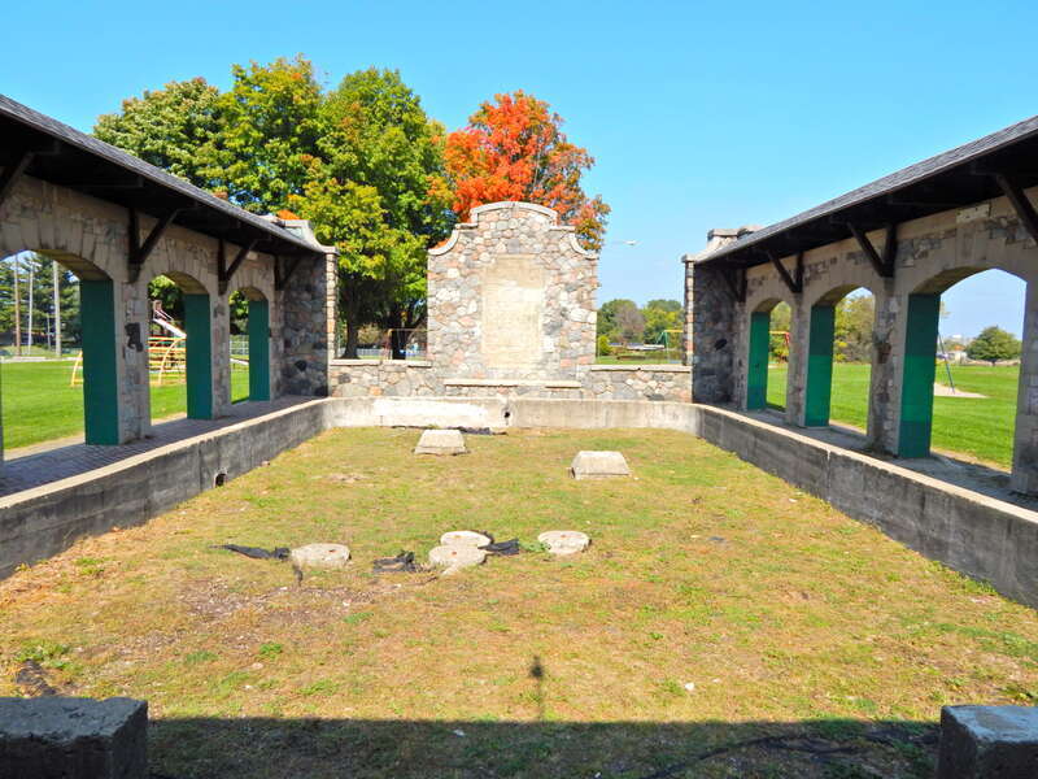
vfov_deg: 61.1
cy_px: 390
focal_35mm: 22
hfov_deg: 76.4
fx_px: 660
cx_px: 519
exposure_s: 1/400
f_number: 6
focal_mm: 4
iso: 125
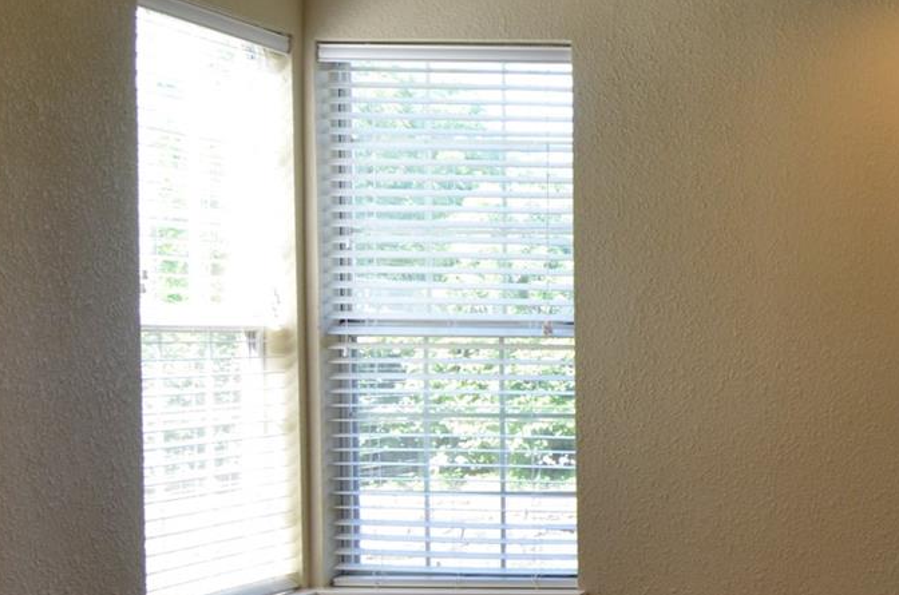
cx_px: 1227
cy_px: 388
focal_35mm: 64
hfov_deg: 26.0
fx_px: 1595
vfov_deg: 21.1
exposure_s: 1/40
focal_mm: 14
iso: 400
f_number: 8
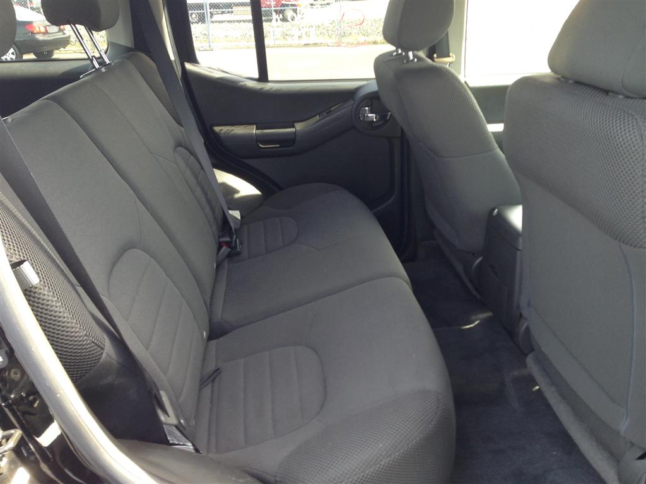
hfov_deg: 55.4
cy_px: 242
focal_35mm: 33
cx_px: 323
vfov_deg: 42.9
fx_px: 616
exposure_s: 1/40
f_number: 2.4
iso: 50
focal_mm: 4.13
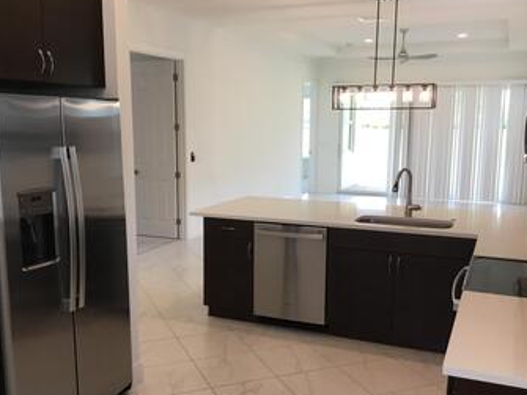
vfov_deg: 38.6
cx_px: 260
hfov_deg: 50.2
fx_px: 563
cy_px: 214
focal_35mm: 37
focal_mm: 3.3
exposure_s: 1/30
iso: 25
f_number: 2.4
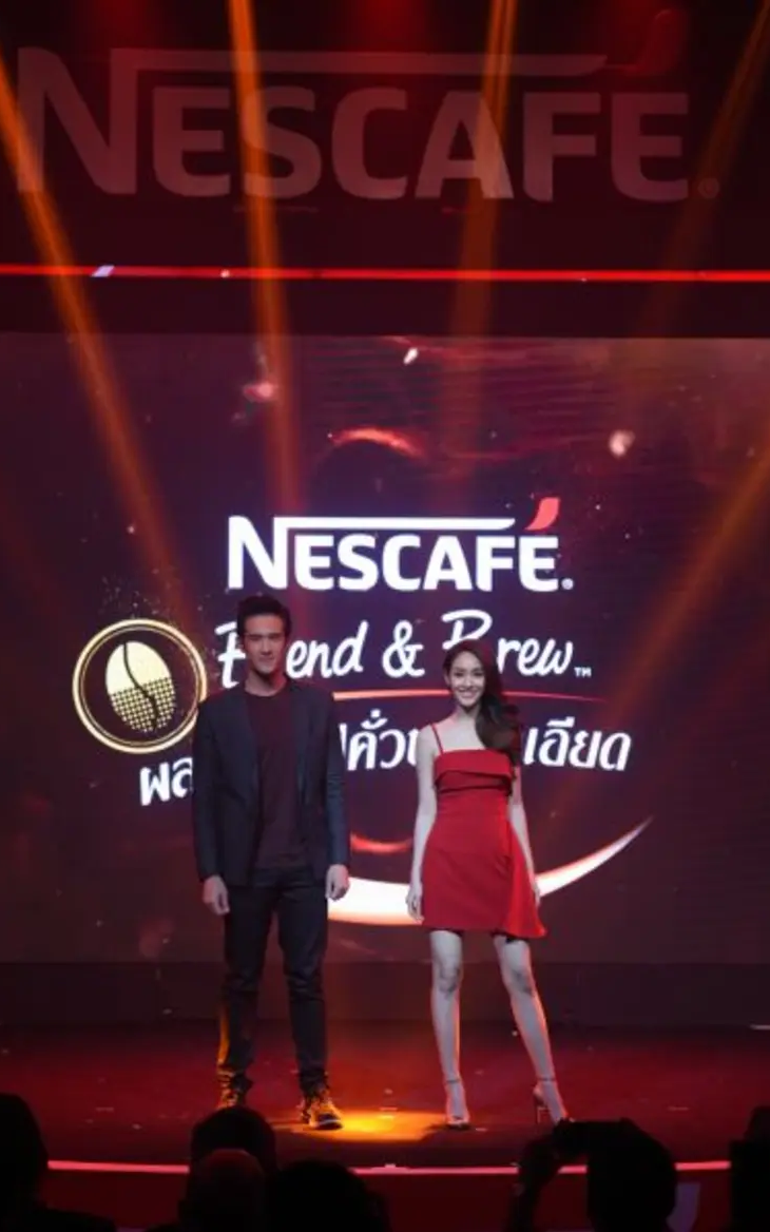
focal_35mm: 97
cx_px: 393
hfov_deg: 13.5
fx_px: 3257
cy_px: 616
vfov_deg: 21.4
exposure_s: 1/250
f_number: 5
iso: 1600
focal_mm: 95
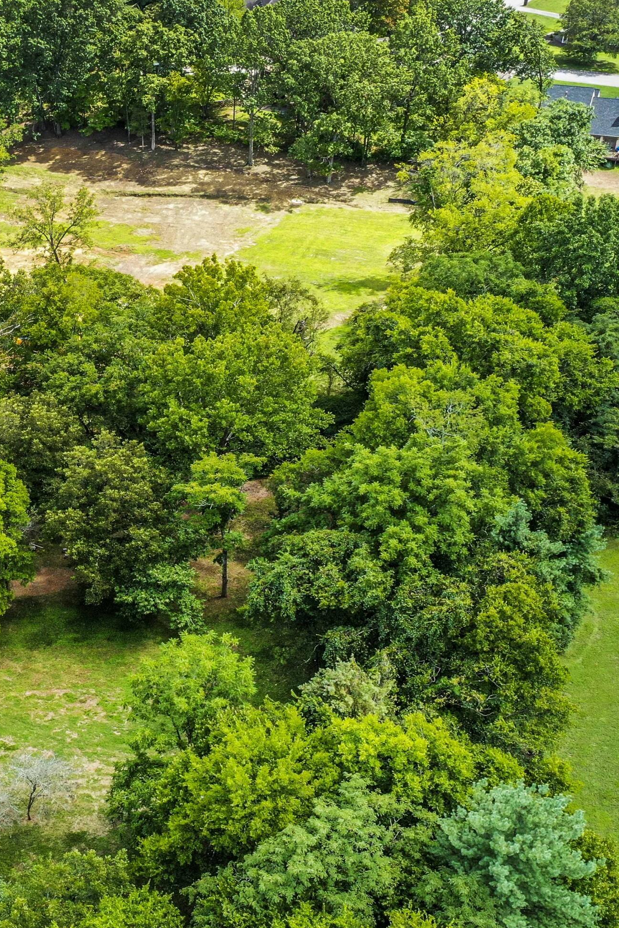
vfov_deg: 45.4
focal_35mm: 43
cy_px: 472
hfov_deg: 28.2
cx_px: -69
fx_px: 1109
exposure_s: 1/500
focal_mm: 10.26
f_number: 5.6
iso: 400
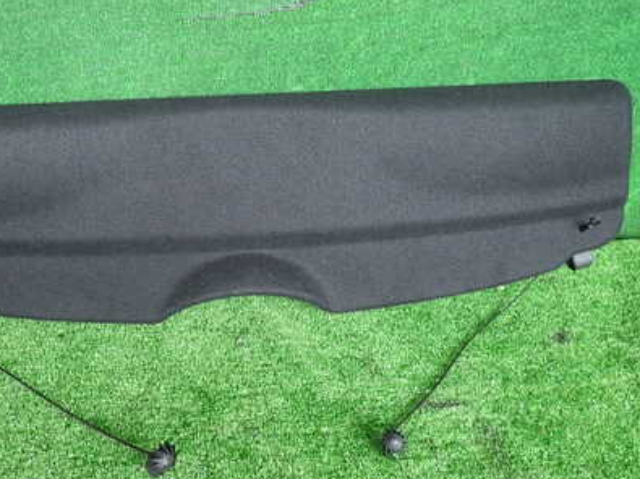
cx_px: 220
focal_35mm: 38
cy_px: 220
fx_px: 702
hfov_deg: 48.3
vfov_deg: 37.7
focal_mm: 4.5
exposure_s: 1/40
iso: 200
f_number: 2
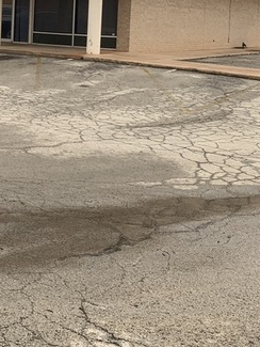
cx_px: -58
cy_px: 36
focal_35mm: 64
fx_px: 641
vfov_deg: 29.1
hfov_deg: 21.2
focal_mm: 4.25
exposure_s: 1/251
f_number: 1.8
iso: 25
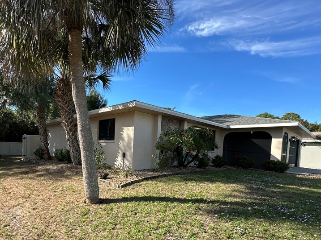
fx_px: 185
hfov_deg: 79.8
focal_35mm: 20
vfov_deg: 64.8
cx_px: 115
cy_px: 153
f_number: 2.2
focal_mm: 2.22
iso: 40
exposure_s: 1/818
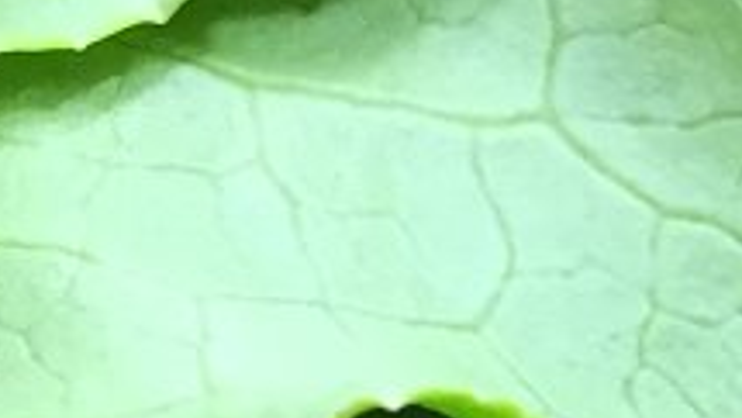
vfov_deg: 5.0
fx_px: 4624
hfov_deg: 9.2
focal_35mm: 235
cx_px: 141
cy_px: 1071
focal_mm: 4.15
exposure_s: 1/33
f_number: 2.2
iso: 32
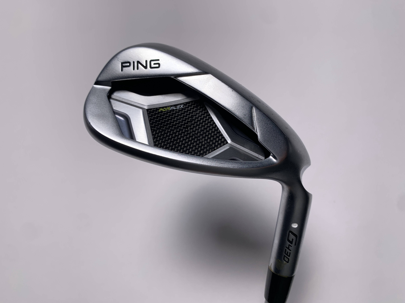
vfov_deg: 53.1
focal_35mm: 26
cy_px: 152
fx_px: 304
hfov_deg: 67.3
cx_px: 202
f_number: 1.8
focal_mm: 4.25
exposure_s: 1/669
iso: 25
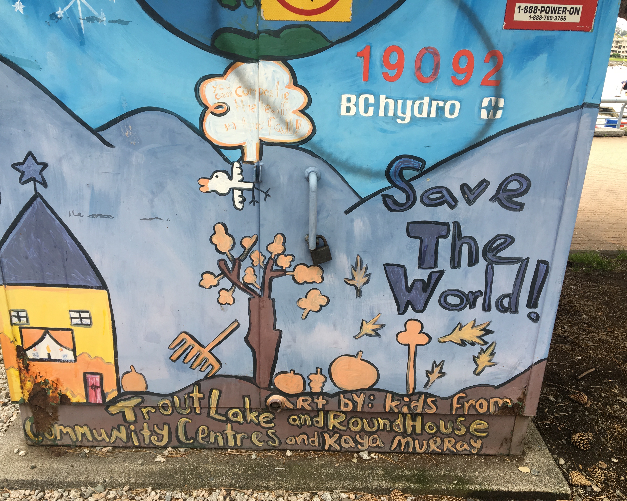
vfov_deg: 47.1
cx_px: 305
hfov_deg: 57.2
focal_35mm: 31
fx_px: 575
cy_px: 257
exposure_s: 1/120
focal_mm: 4.15
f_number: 2.2
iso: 25
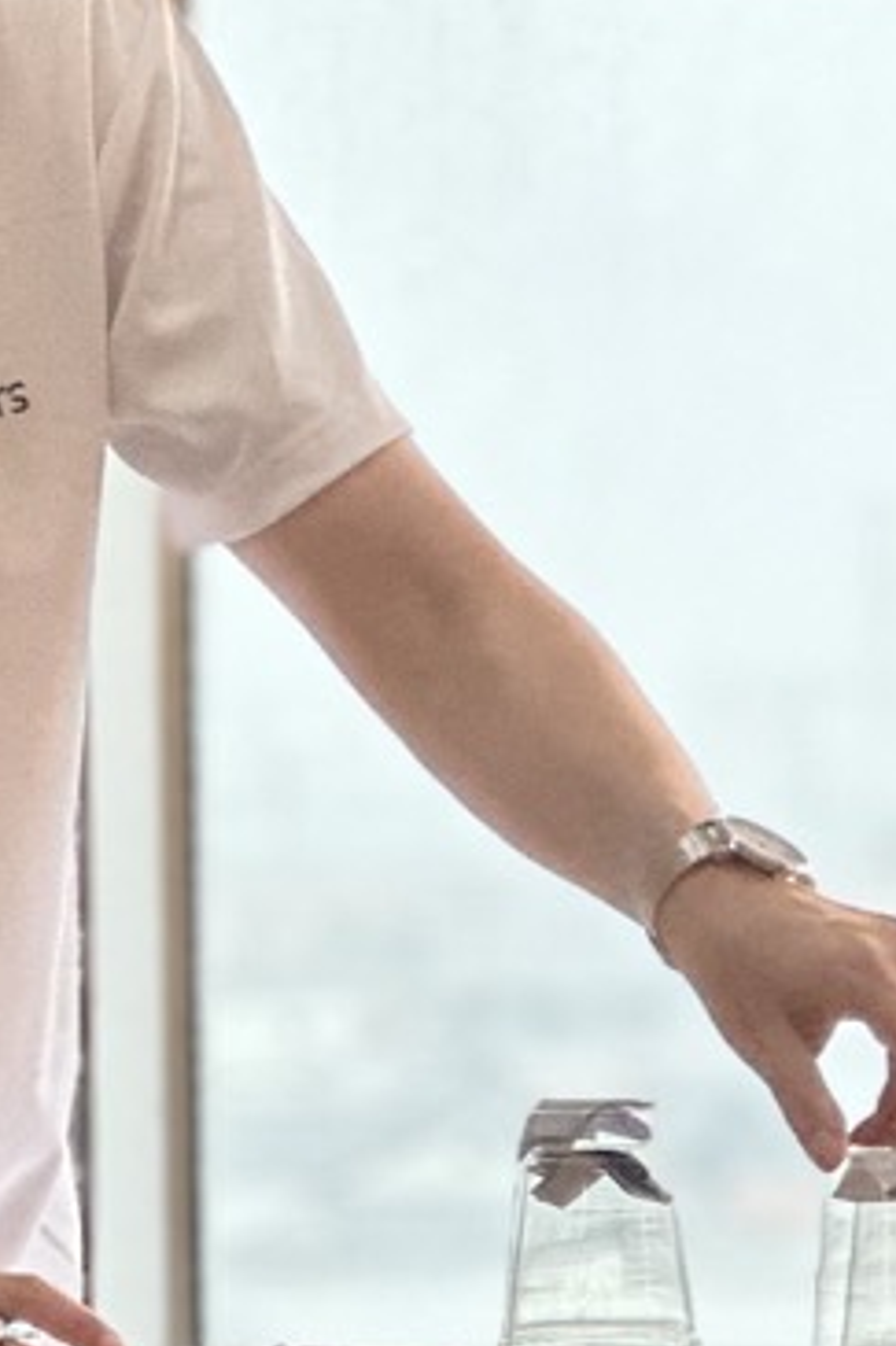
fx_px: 10500
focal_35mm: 281
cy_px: 321
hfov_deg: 4.9
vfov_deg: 7.3
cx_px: 734
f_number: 2.8
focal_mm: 9
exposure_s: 1/120
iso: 80
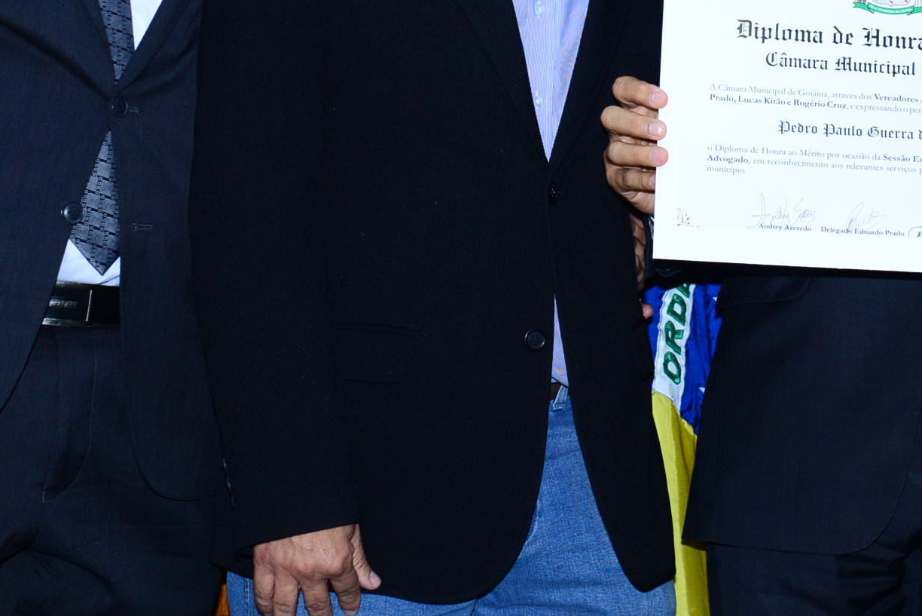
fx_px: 3023
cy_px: -13
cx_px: 643
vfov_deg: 11.5
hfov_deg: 17.3
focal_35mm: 118
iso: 2000
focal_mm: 48
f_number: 5.6
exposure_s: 1/125
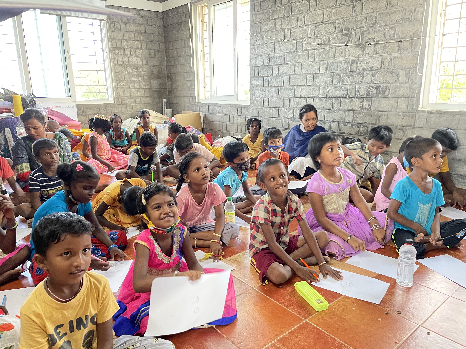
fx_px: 350
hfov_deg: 67.3
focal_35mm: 26
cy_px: 174
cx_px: 233
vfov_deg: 53.1
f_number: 1.6
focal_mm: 4.2
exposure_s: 1/50
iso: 320
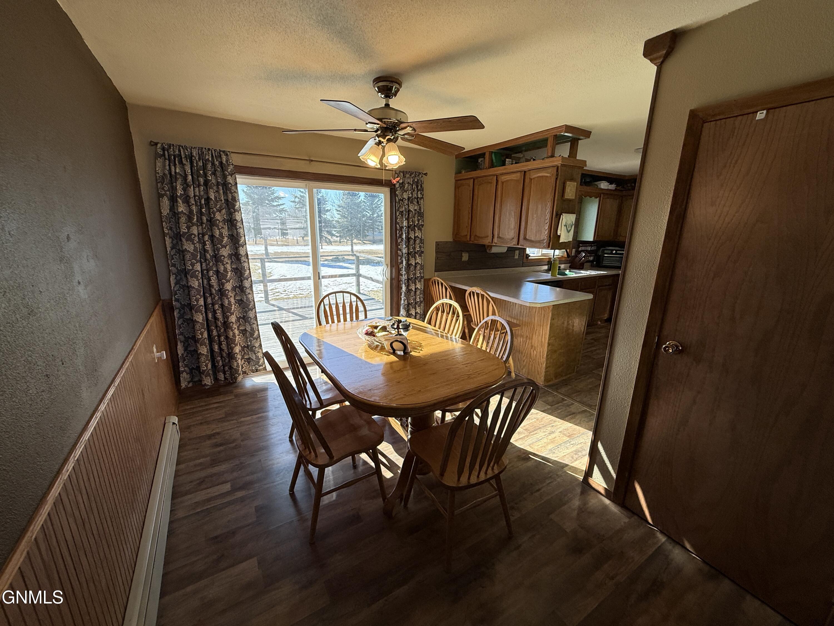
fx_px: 337
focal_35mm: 14
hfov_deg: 102.1
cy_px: 313
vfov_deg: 85.7
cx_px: 417
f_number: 2.2
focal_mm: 2.22
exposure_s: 1/336
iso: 64
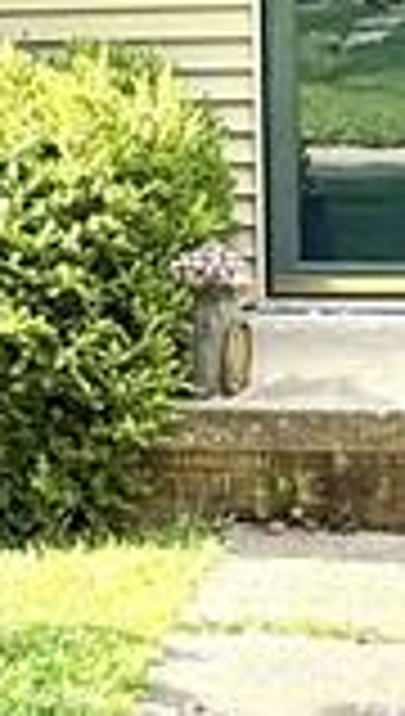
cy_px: 117
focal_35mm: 98
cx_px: 310
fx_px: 1862
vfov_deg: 21.4
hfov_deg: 12.4
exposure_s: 1/338
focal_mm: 2.22
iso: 64
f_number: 2.2
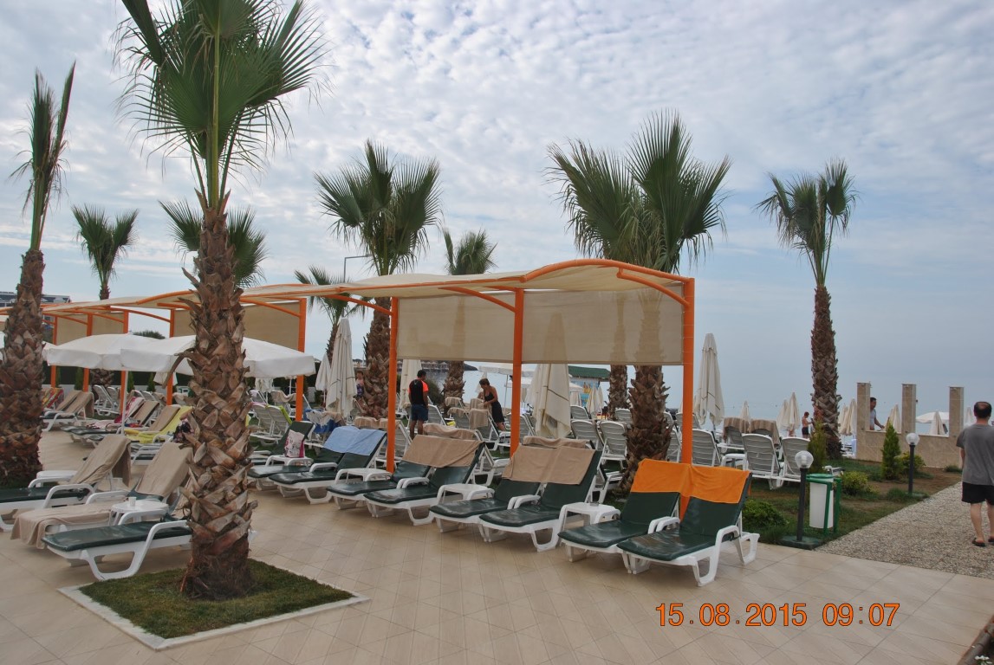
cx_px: 497
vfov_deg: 48.1
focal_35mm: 27
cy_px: 332
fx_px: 746
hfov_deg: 67.3
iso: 100
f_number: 7.1
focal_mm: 18
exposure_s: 1/200
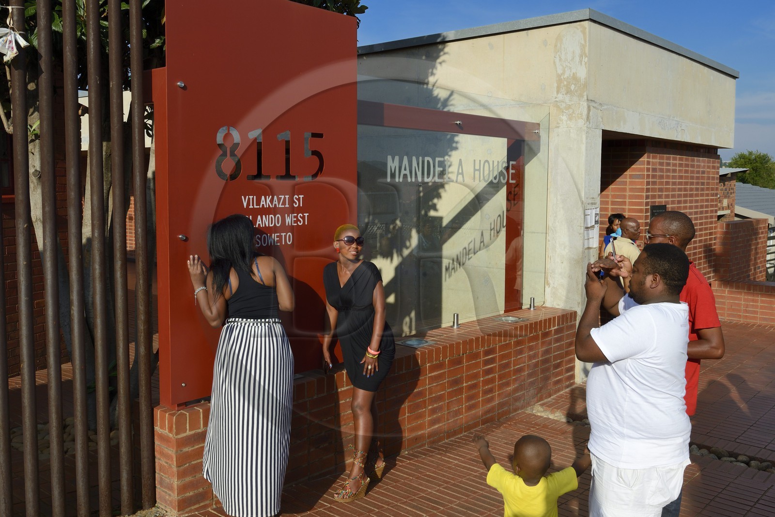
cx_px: 388
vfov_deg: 44.9
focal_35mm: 29
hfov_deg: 63.7
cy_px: 258
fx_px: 624
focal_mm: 29
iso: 200
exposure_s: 1/250
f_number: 14
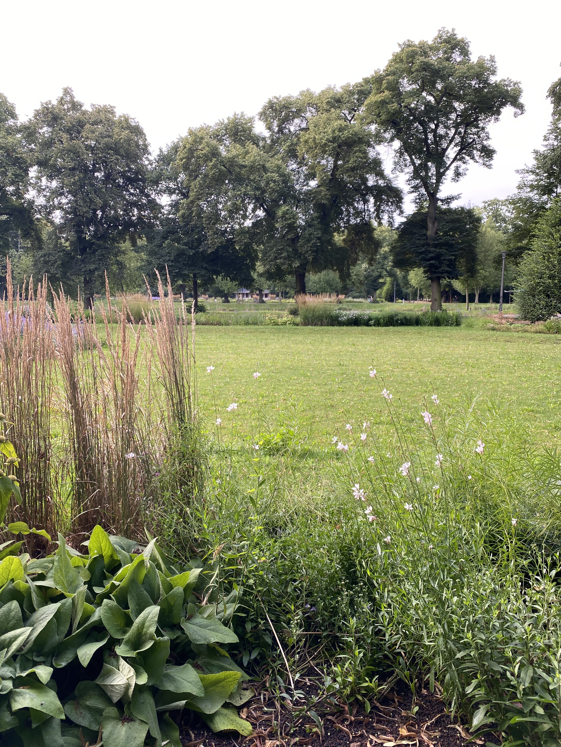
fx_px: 562
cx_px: 280
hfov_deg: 53.1
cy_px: 374
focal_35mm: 26
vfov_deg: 67.3
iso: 32
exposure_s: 1/134
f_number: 1.8
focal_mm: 4.25
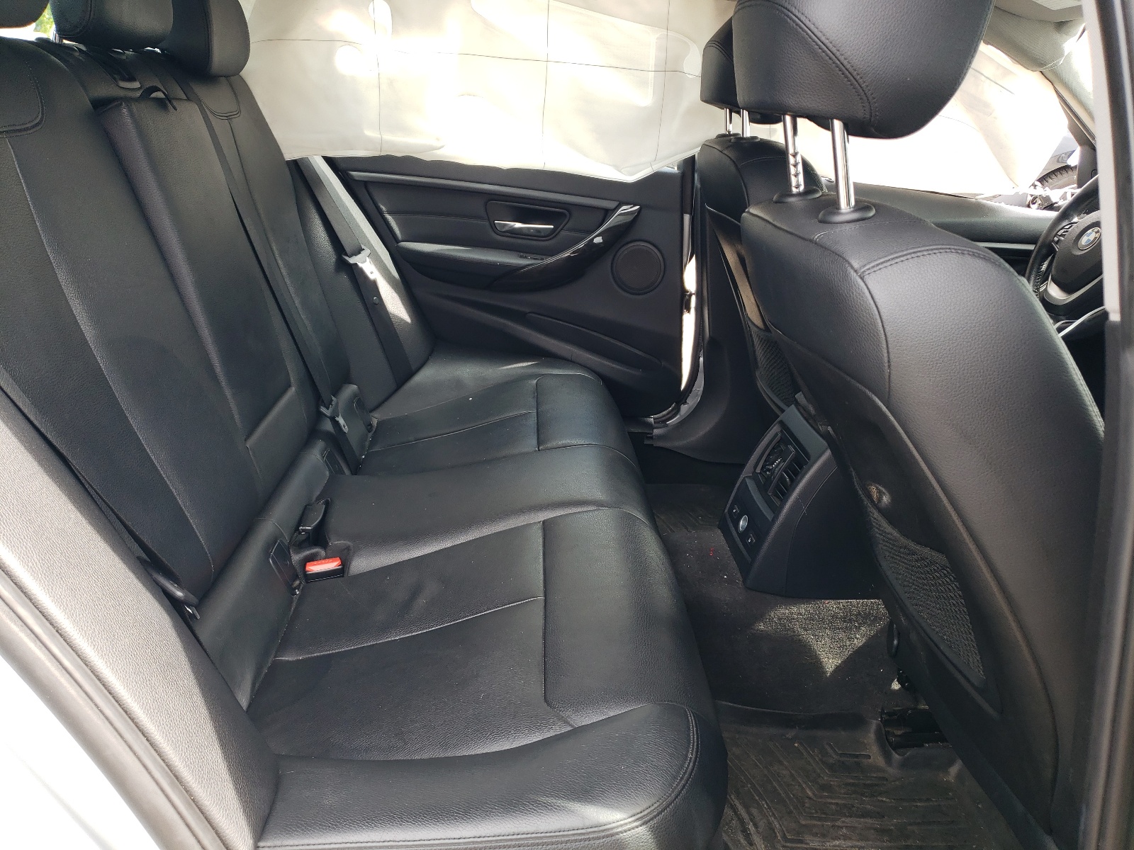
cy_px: 425
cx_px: 567
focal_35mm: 26
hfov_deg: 67.3
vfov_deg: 53.1
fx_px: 852
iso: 50
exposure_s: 1/189
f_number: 1.5
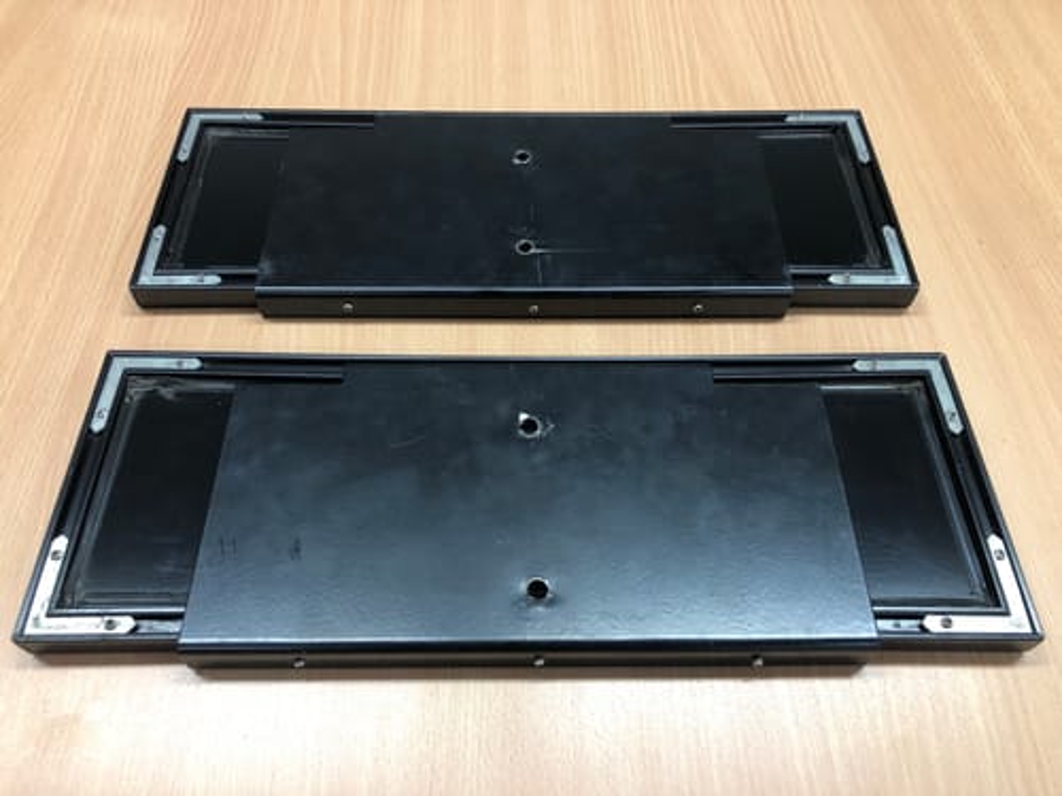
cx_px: 531
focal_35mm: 28
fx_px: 859
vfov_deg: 49.7
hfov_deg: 63.4
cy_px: 398
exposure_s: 1/17
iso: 40
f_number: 1.8
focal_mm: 3.99
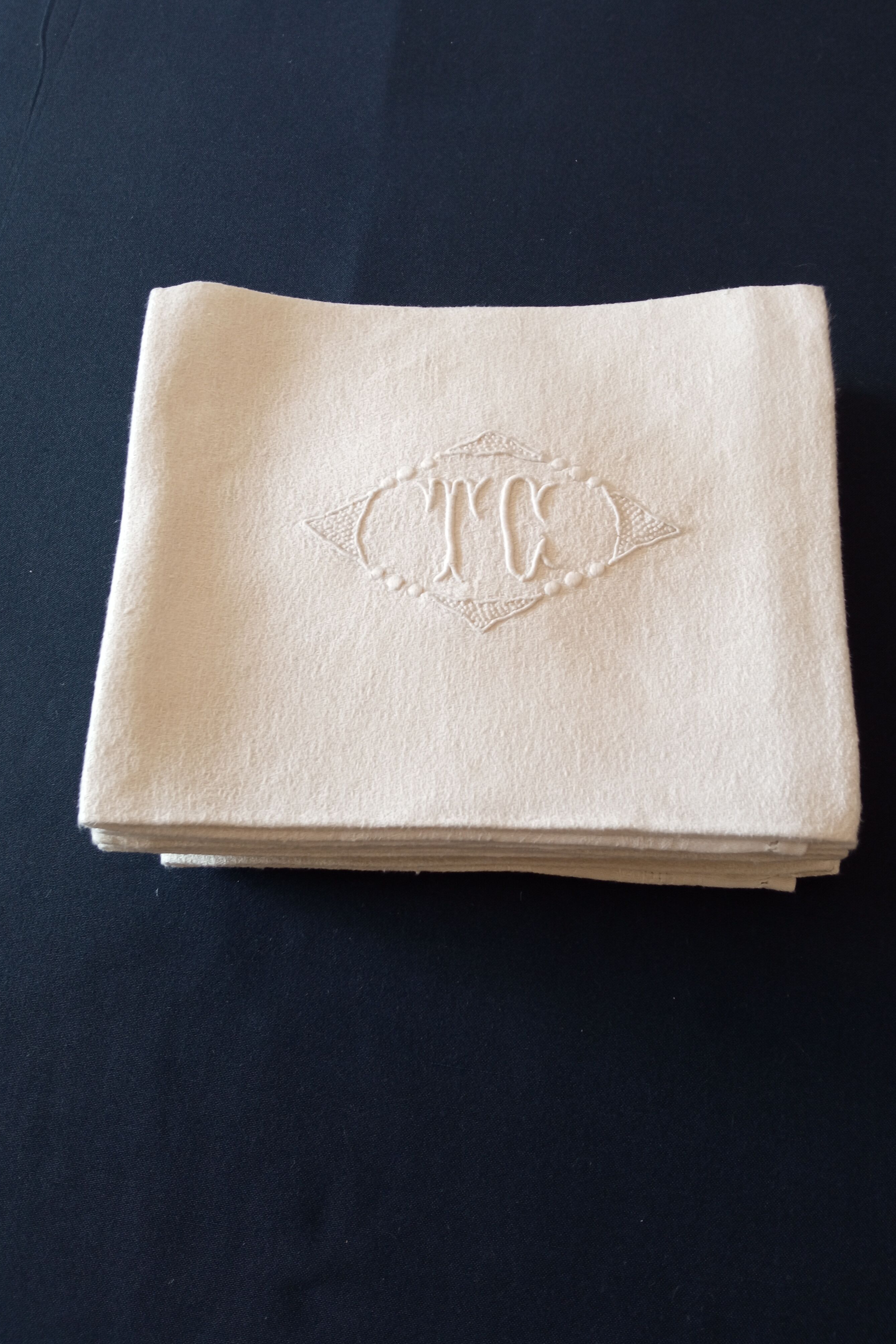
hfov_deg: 45.0
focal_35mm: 29
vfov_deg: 63.7
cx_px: 462
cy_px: 666
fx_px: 1082
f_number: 2.2
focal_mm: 3.79
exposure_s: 1/33.3
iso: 150
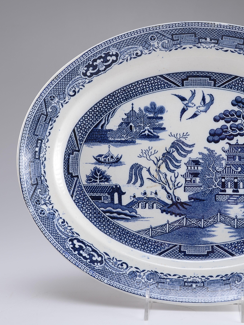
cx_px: 185
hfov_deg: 19.7
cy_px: 163
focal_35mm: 74
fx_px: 696
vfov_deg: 26.3
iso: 100
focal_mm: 34
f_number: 9
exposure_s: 1/80
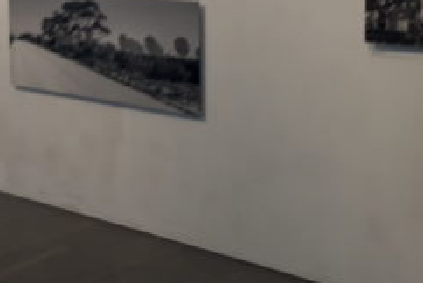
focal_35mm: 89
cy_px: -5
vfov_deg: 15.1
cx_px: 9
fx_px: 1047
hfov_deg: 22.1
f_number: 1.9
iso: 40
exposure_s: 1/33
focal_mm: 3.6
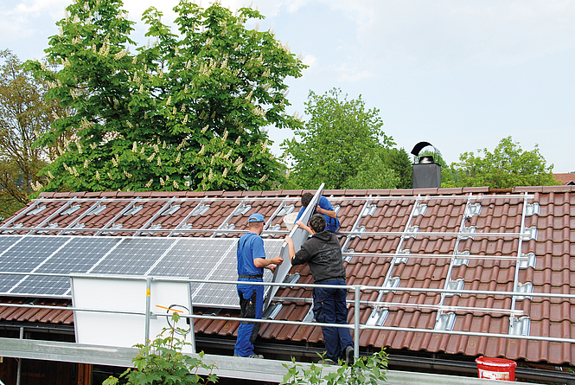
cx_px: 288
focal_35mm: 42
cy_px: 192
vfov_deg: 32.0
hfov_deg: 46.4
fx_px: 672
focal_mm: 28
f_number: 7.1
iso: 200
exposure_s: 1/200
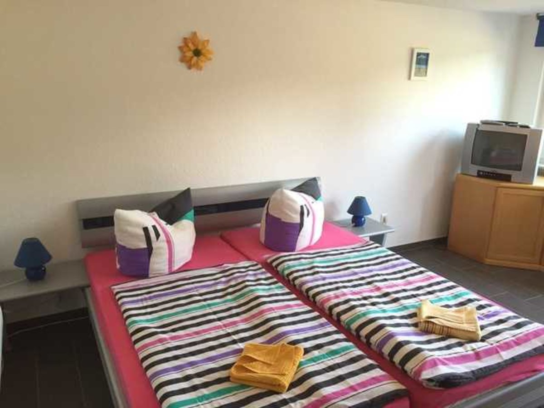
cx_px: 272
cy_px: 204
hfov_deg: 61.7
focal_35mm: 29
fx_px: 456
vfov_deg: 48.2
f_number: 2.2
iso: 40
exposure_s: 1/30
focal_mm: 4.15
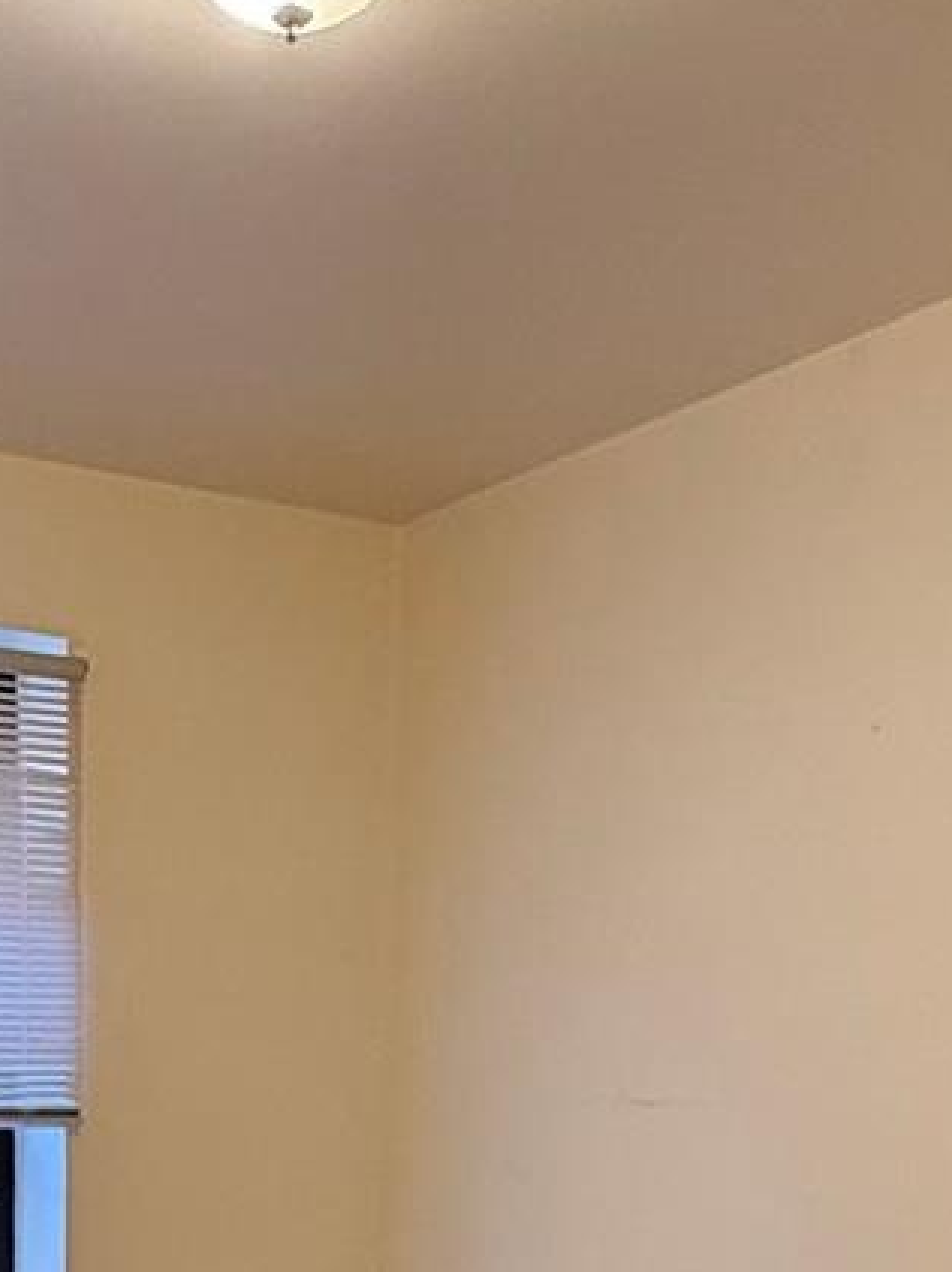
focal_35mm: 51
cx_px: 124
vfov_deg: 31.5
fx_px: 1872
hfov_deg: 27.6
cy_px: 1522
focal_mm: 2.22
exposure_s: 1/60
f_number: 2.2
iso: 400
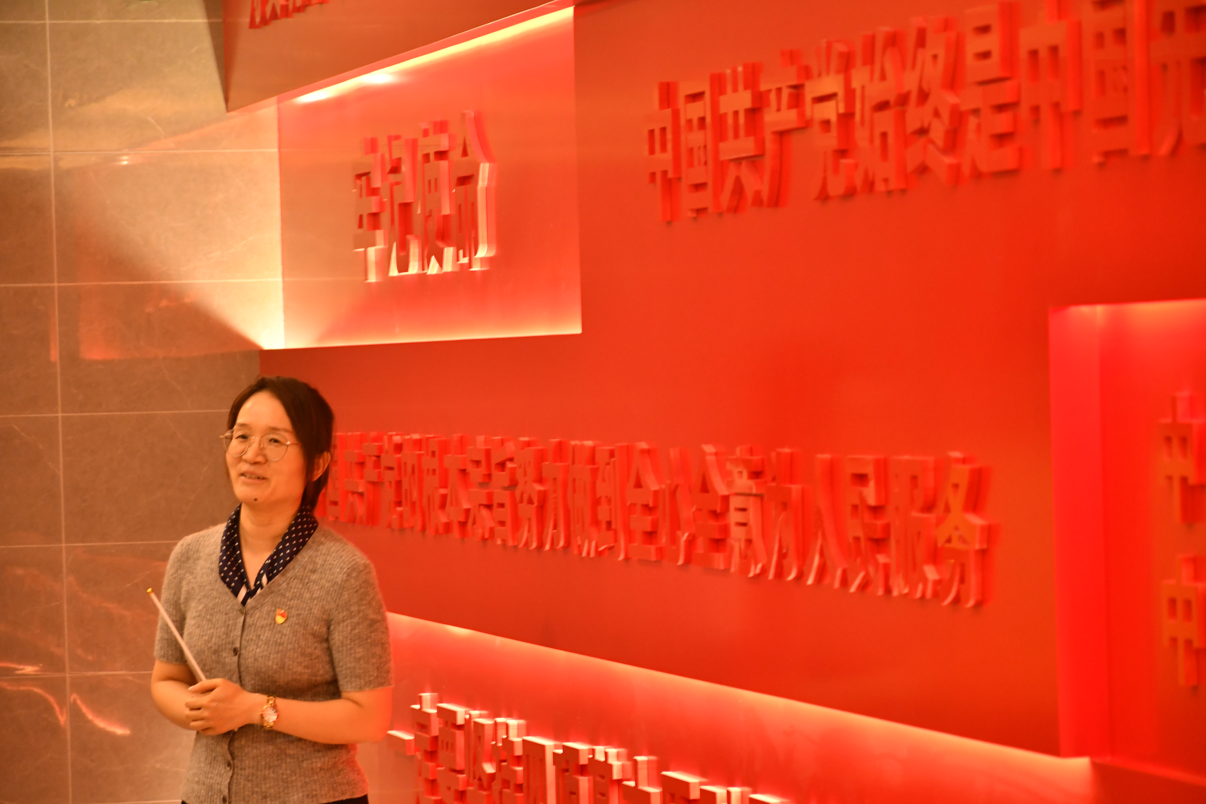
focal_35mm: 157
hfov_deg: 13.1
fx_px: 5259
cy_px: 402
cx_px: 603
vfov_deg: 8.7
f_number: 5.6
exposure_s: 1/25
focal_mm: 105
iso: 1600
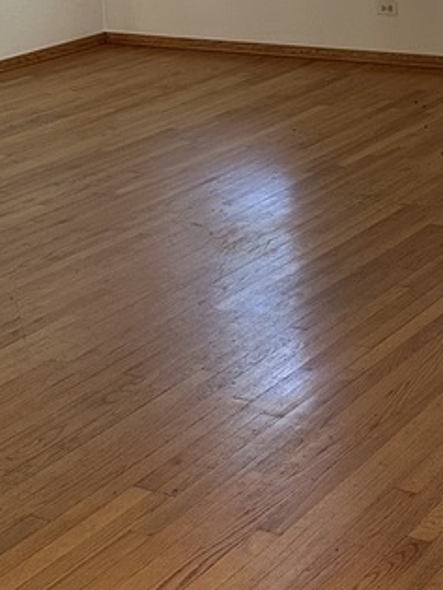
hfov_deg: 17.5
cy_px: -37
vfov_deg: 22.6
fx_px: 1399
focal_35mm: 82
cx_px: 452
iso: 250
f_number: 1.78
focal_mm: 6.86
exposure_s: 1/105
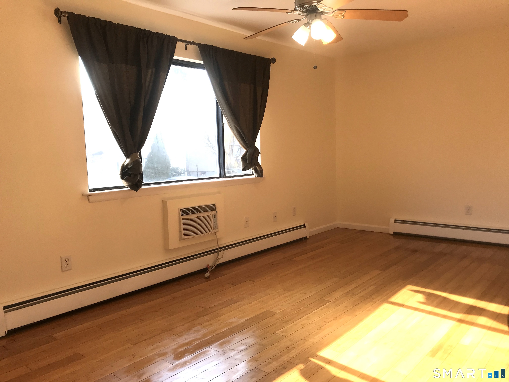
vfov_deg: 49.7
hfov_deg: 63.4
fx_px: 412
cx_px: 254
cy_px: 191
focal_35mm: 28
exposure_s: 1/227
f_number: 1.8
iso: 20
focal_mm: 3.99
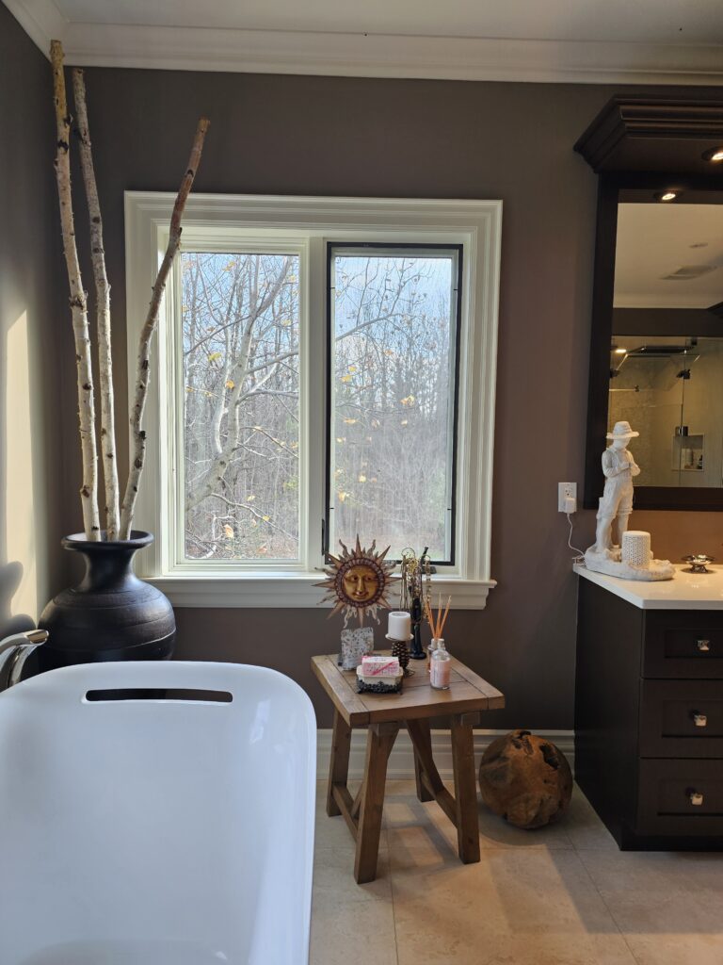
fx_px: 641
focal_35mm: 23
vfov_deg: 73.9
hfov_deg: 58.9
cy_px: 482
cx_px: 362
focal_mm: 6.3
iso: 64
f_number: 1.7
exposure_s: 1/120
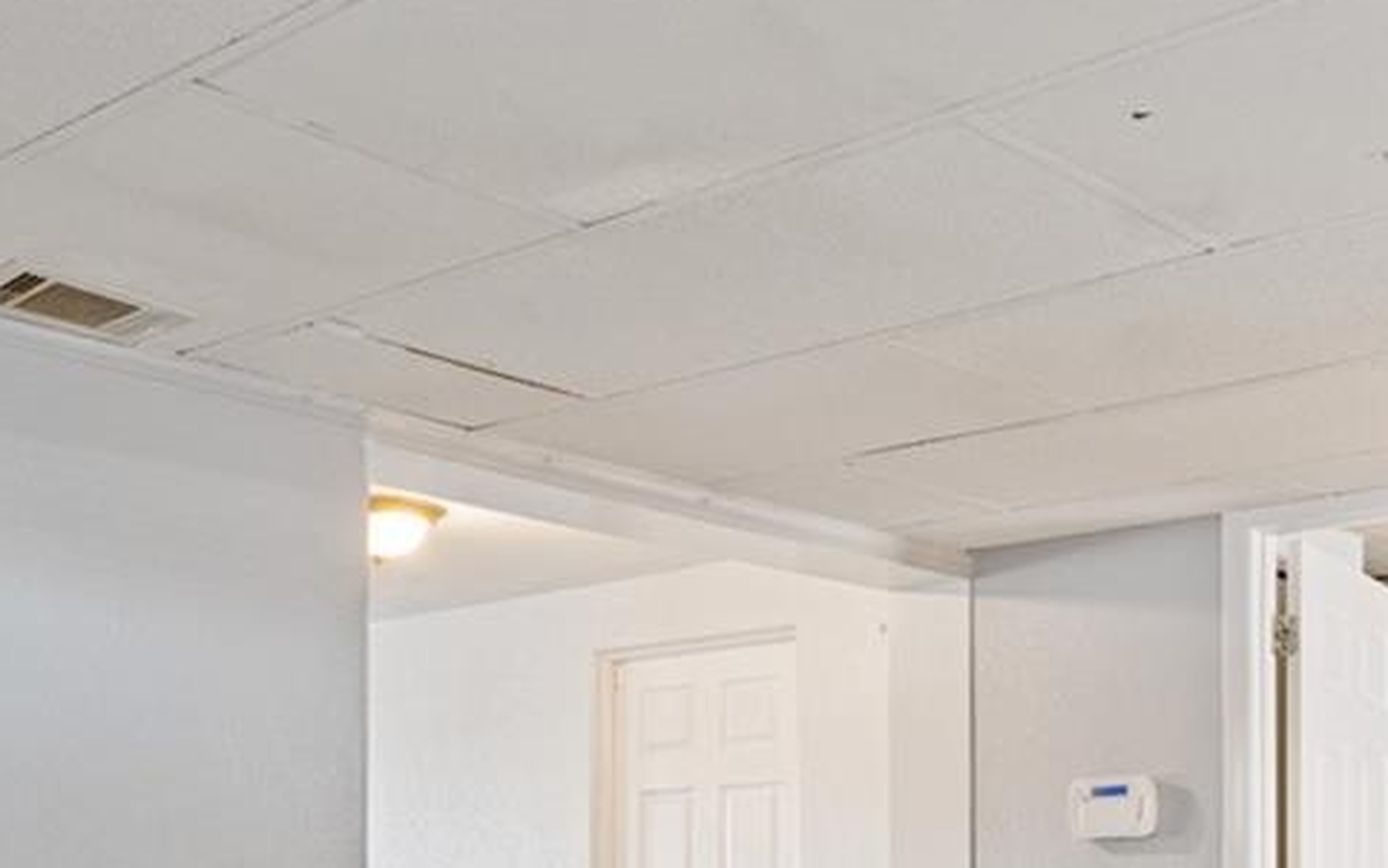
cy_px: 937
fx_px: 2043
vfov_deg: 22.7
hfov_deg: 37.4
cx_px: 819
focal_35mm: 54
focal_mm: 16
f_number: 9
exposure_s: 1.3
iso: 250
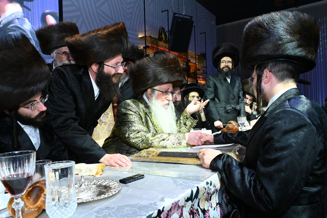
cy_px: 109
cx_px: 164
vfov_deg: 47.9
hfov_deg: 67.4
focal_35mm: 27
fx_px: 245
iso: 8000
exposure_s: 1/125
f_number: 10
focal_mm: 27
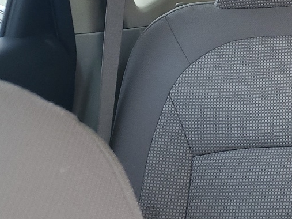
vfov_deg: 17.9
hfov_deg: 20.4
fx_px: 692
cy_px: 57
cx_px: 441
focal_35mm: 82
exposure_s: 1/120
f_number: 1.5
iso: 63
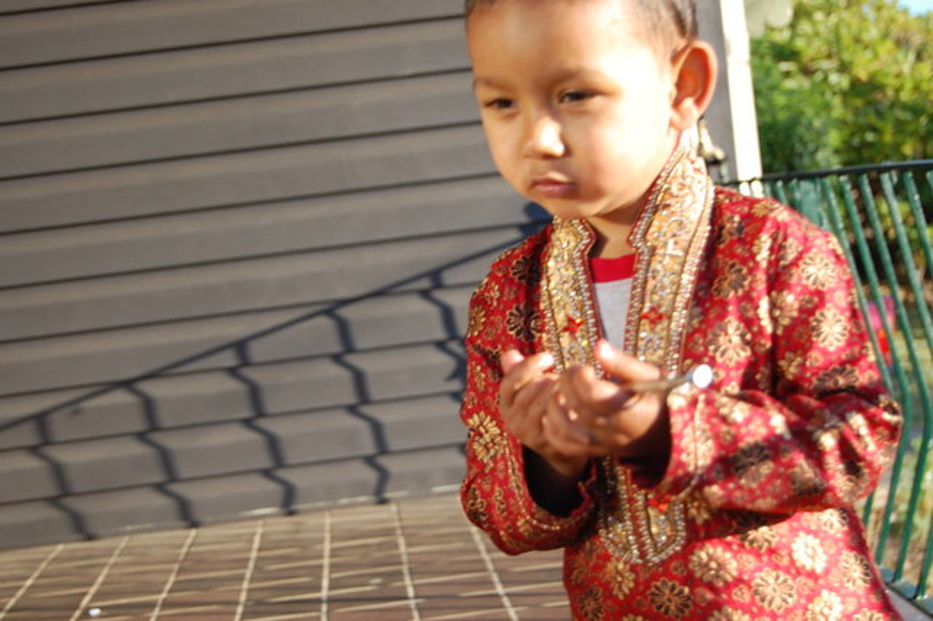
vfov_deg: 20.1
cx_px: 466
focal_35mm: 68
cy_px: 310
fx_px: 1748
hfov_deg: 29.9
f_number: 6.3
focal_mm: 45
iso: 200
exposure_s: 1/160
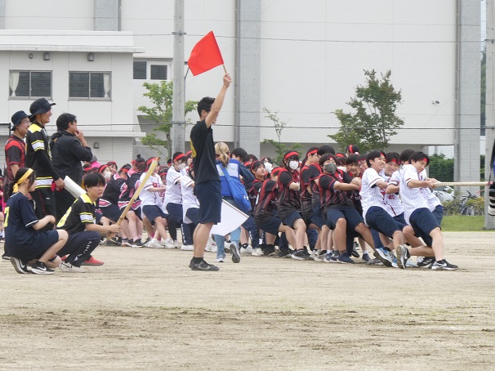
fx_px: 3574
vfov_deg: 5.9
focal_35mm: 250
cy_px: 186
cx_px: 248
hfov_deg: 7.9
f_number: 5.6
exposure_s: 1/100
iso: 80
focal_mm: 44.8
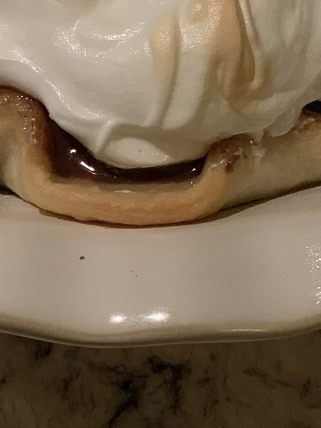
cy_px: -213
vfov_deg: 11.8
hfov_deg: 9.3
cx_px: 115
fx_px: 1977
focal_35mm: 160
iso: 64
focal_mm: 6
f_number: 2.4
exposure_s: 1/60
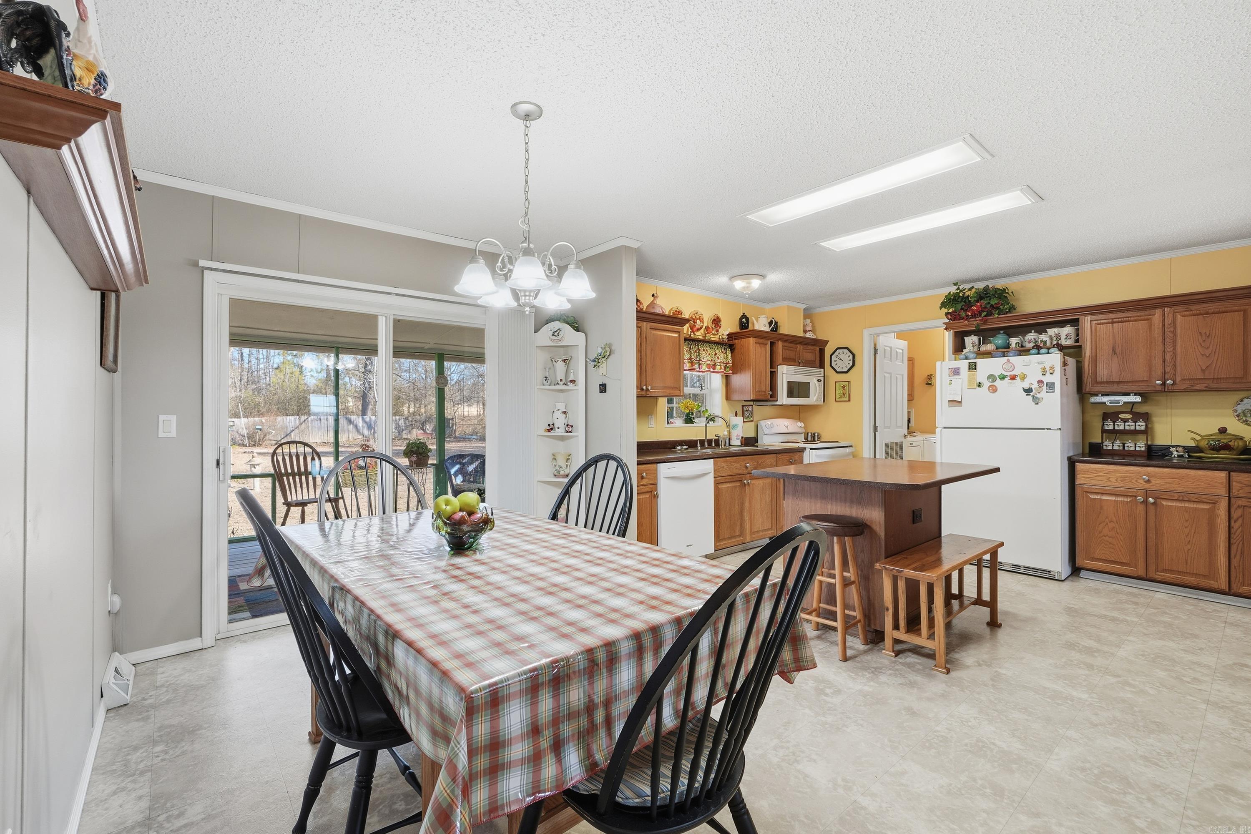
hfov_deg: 100.4
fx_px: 521
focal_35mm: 15
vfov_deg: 77.3
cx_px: 626
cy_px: 417
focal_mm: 10
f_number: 9
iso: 250
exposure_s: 1/40
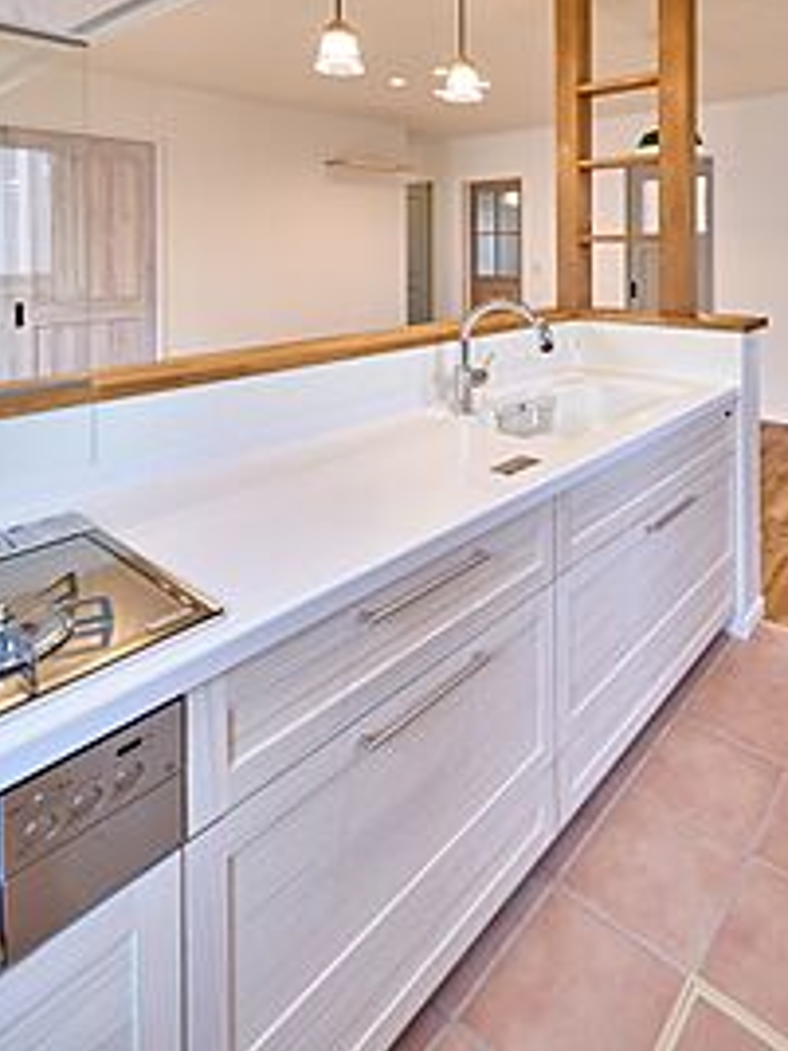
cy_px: 243
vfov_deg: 72.6
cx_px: 537
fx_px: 637
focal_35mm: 21
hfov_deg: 61.6
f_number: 6.3
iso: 1000
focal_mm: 14
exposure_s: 1/125
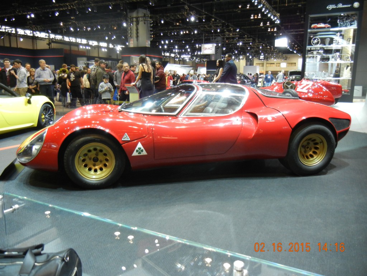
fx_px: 318
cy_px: 138
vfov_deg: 46.8
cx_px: 184
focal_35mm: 30
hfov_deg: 60.0
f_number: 3.5
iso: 400
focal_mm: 5.4
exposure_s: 1/50
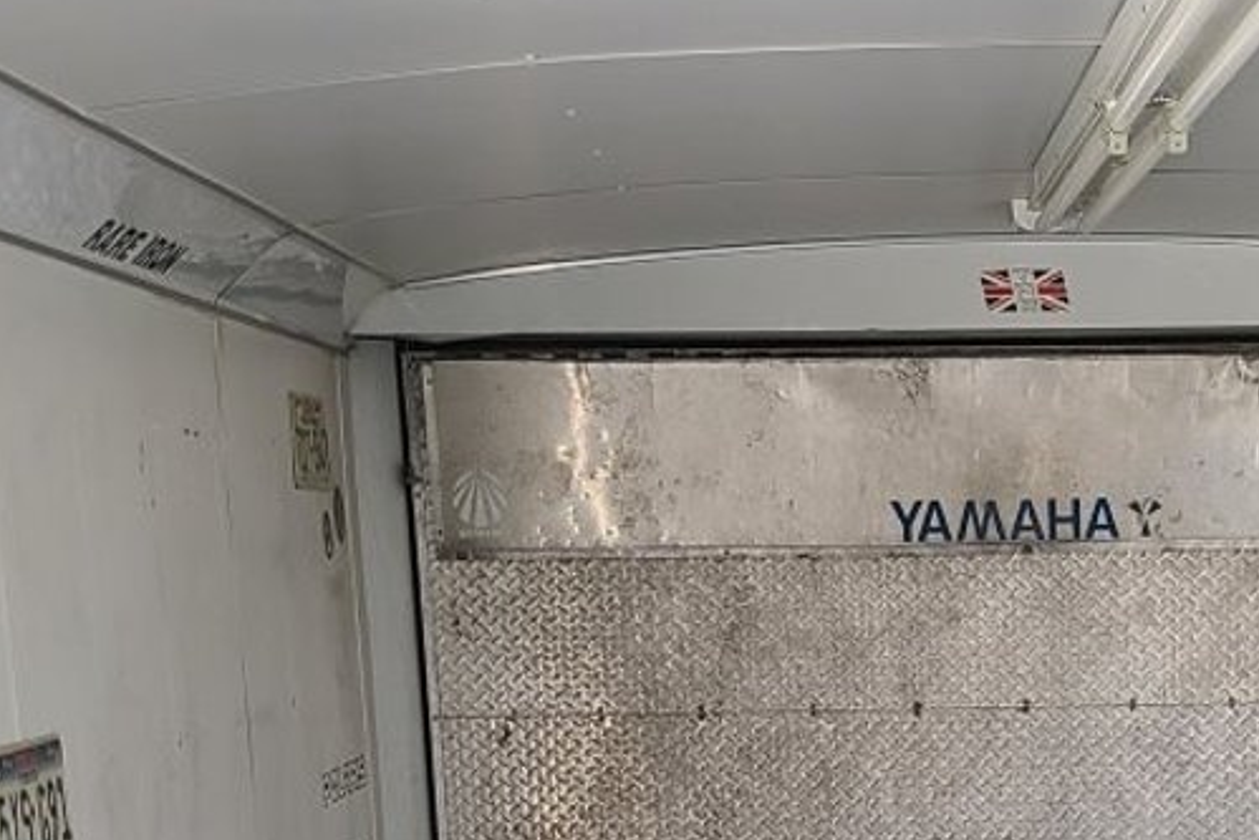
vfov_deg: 15.6
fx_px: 2868
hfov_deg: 24.1
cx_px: 1114
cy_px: 1194
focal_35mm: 82
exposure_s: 1/59
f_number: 1.8
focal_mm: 5.4
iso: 50
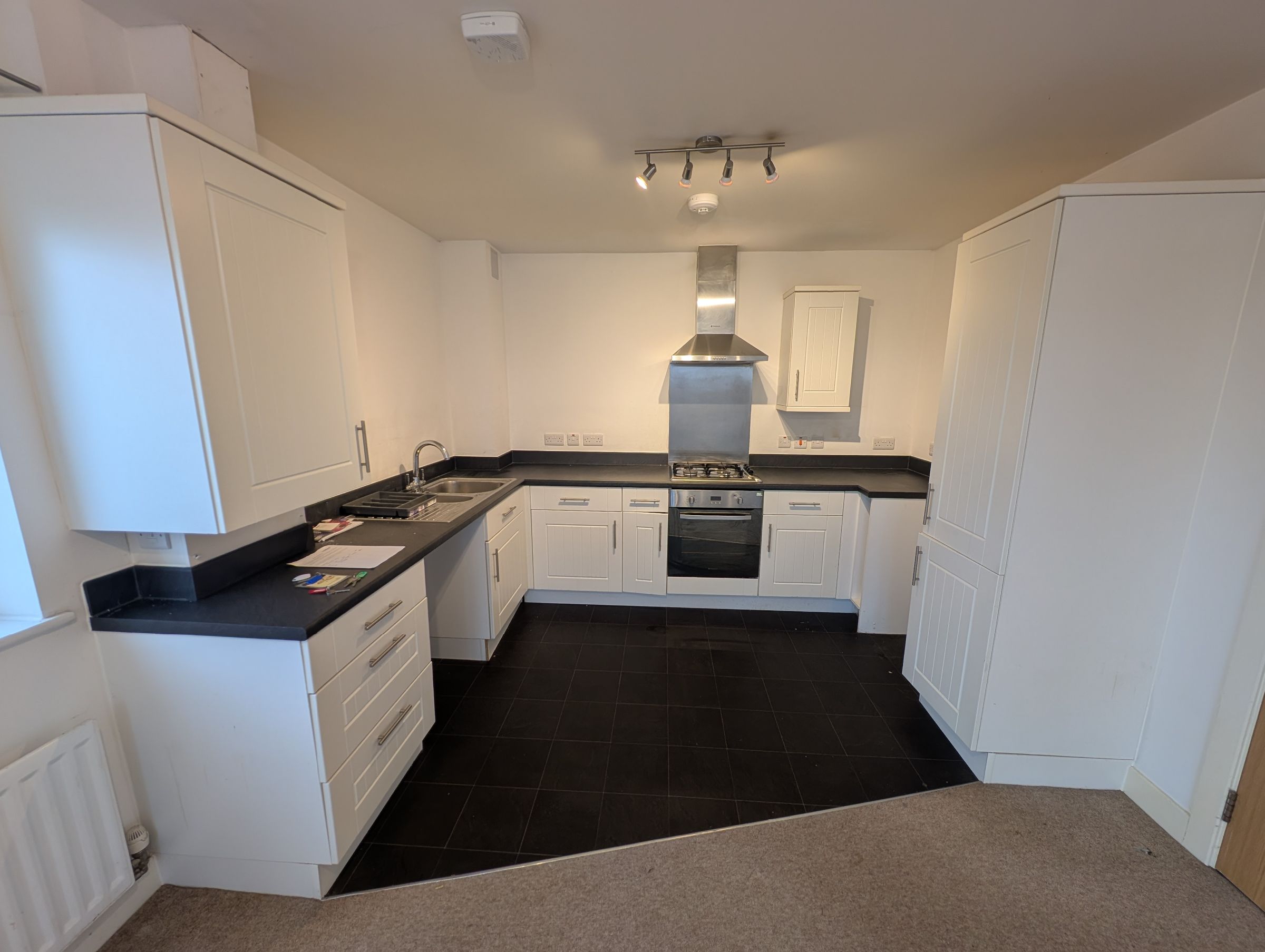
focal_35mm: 12
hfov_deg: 110.5
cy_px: 476
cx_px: 632
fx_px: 439
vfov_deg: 94.6
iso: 57
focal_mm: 2.23
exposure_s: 1/25
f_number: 1.95
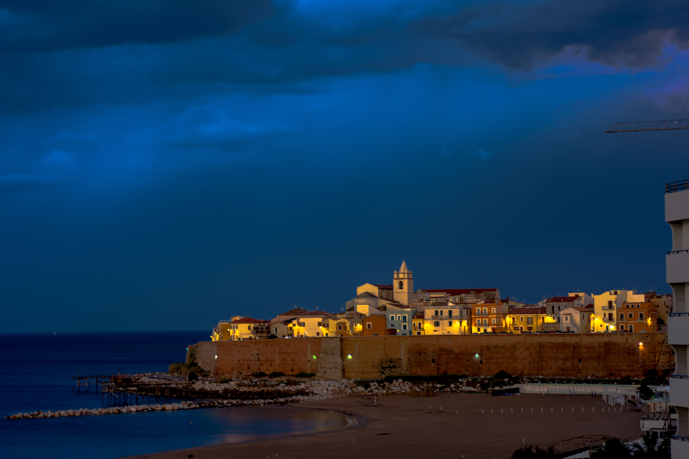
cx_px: 344
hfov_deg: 27.0
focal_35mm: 75
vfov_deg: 18.2
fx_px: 1435
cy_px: 230
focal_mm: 50
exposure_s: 1/20
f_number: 2.8
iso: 200
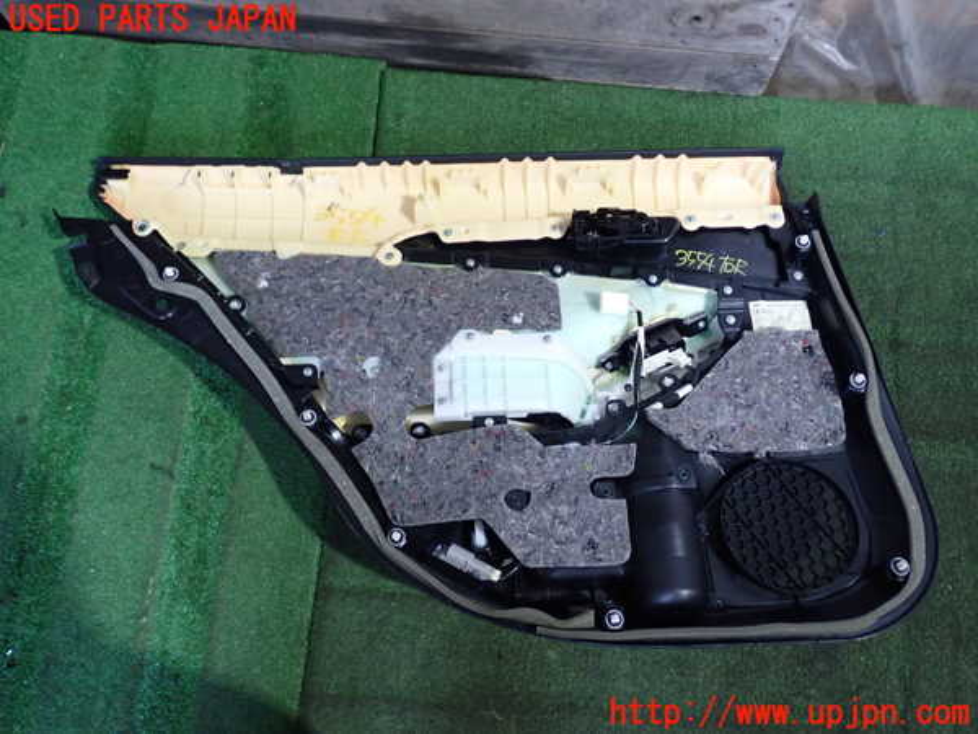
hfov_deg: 56.8
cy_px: 367
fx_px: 904
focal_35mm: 32
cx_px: 489
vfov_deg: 44.2
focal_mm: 5.79
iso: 640
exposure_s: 1/30
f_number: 2.4
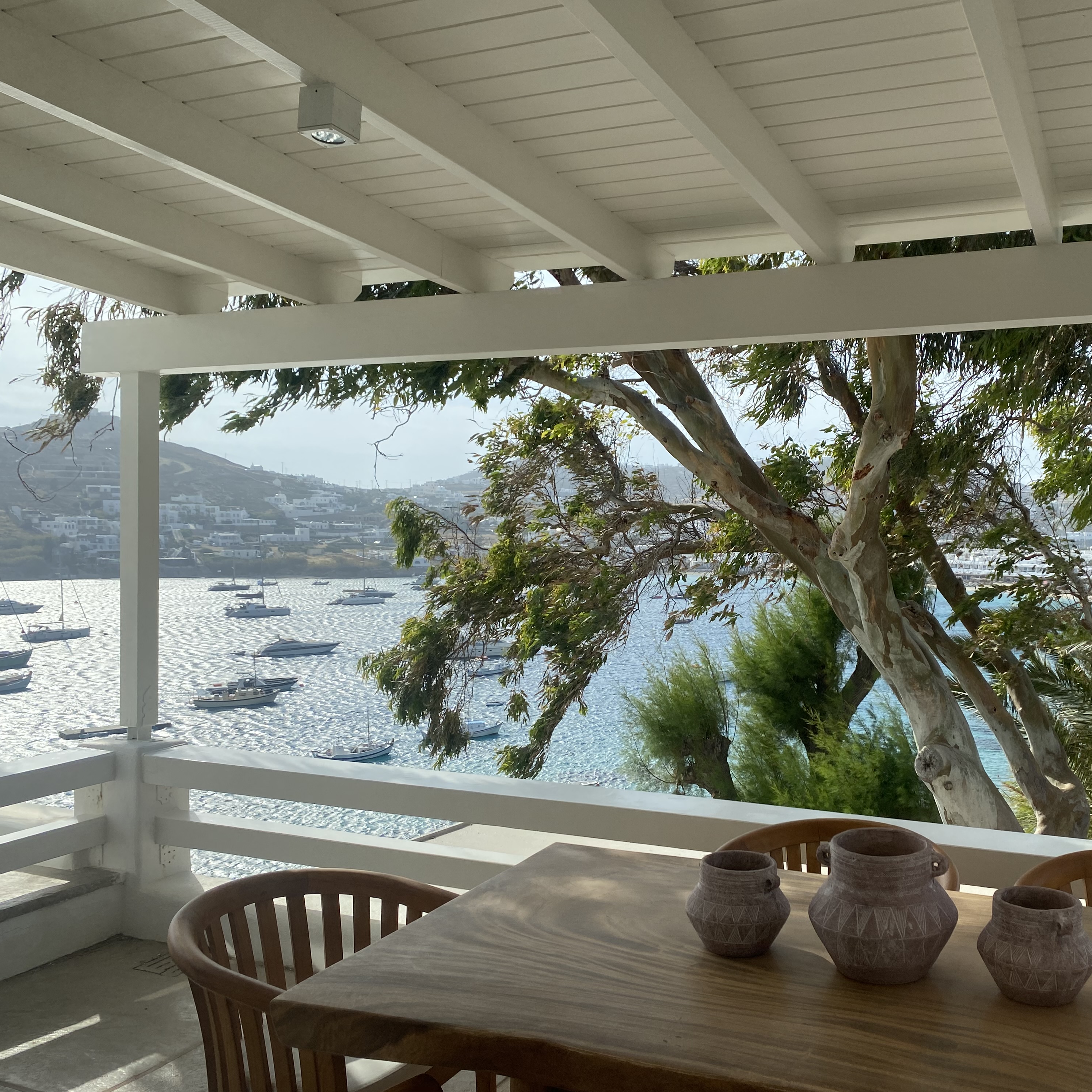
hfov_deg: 51.8
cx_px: 699
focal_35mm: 31
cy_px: 541
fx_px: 1106
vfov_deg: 52.5
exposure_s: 1/2571
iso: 32
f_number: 1.8
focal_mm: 4.25
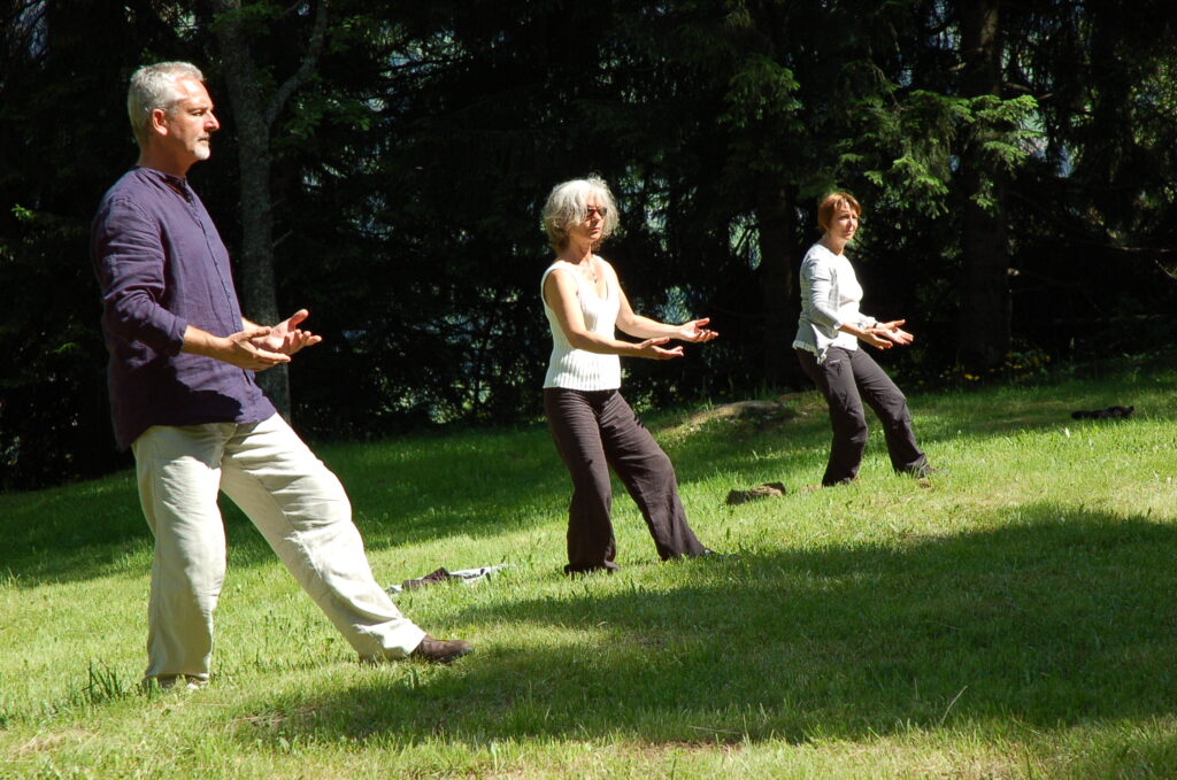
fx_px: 3427
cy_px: 390
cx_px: 588
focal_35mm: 105
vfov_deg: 13.0
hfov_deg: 19.5
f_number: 10
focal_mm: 70
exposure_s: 1/200
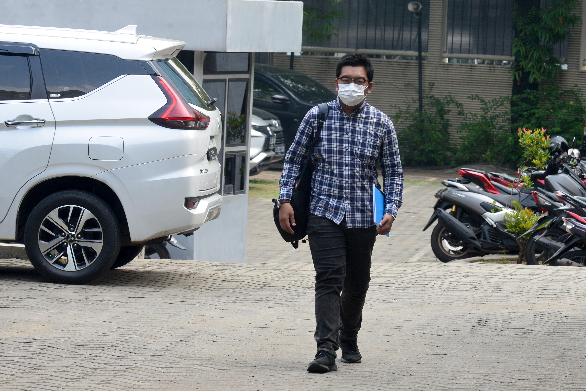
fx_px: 2524
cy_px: 196
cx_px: 293
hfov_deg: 13.2
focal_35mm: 155
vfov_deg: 8.9
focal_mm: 155
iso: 800
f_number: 13
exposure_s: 1/160
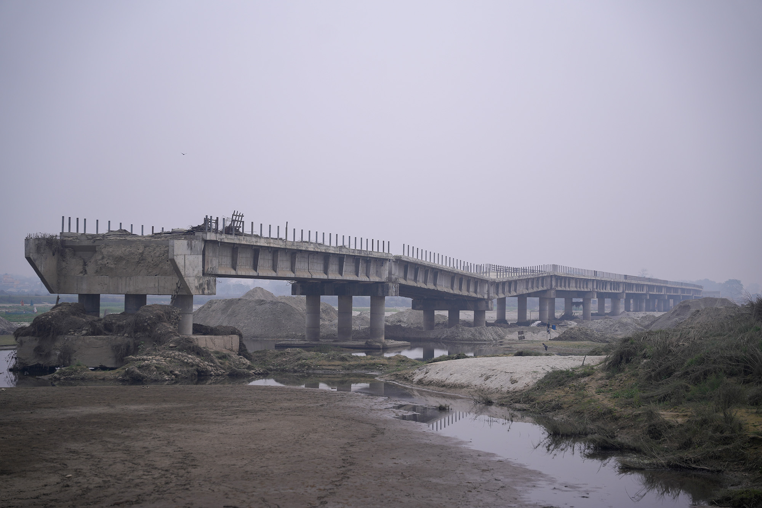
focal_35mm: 70
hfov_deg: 28.8
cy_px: 254
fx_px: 1481
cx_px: 381
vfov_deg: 19.5
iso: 100
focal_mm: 70
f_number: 2.8
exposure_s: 1/1600
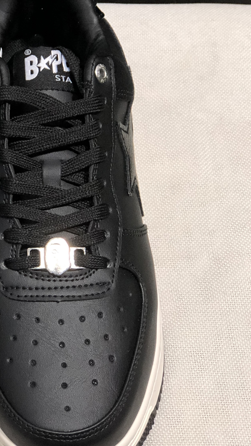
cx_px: -43
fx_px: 1325
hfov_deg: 10.7
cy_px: 153
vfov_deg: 19.1
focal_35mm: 112
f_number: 2.8
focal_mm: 6.6
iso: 100
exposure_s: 1/30
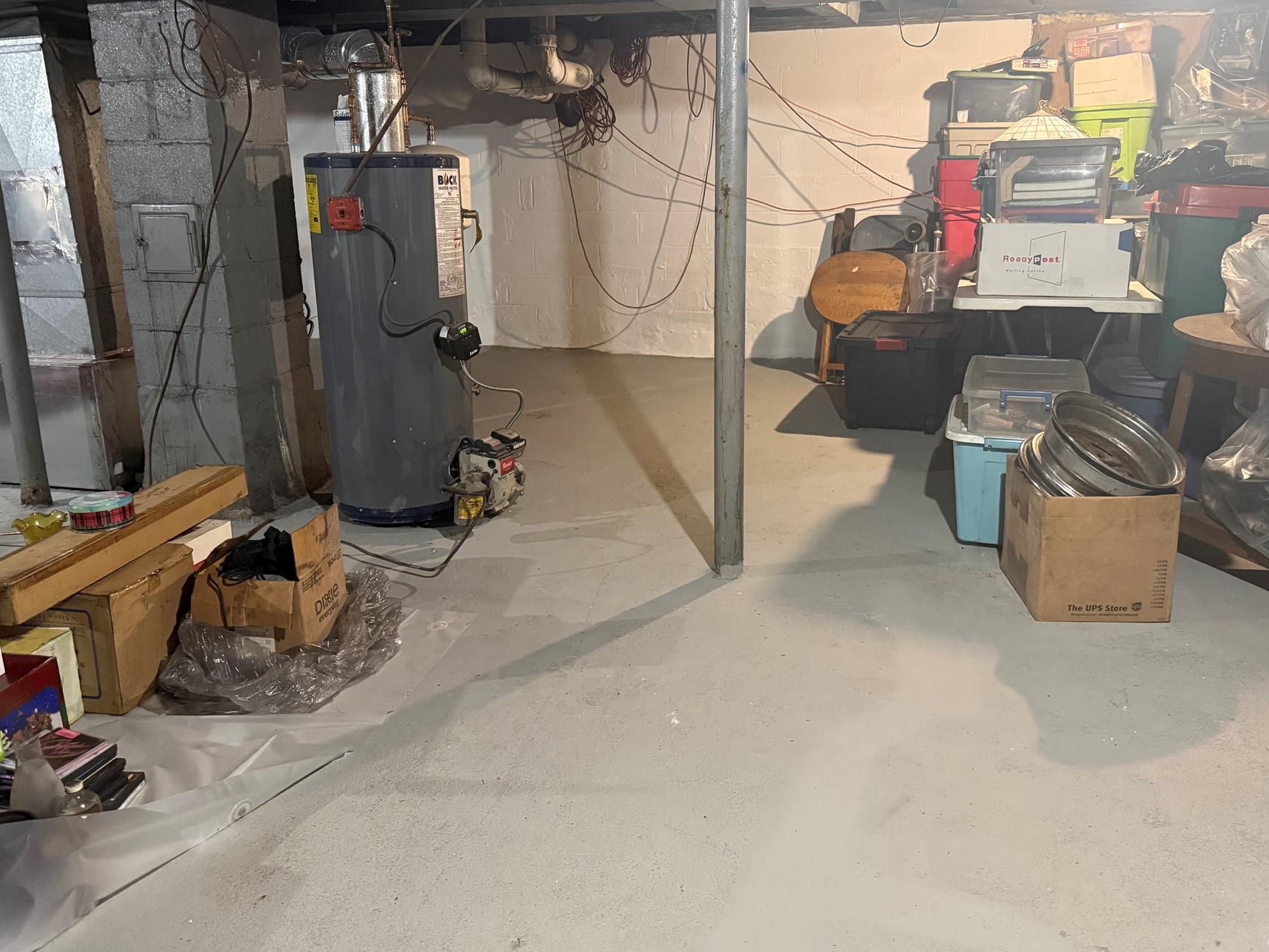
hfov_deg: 63.4
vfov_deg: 49.6
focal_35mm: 28
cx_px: 674
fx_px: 1027
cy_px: 406
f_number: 1.78
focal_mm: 6.76
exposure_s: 1/40
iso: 800
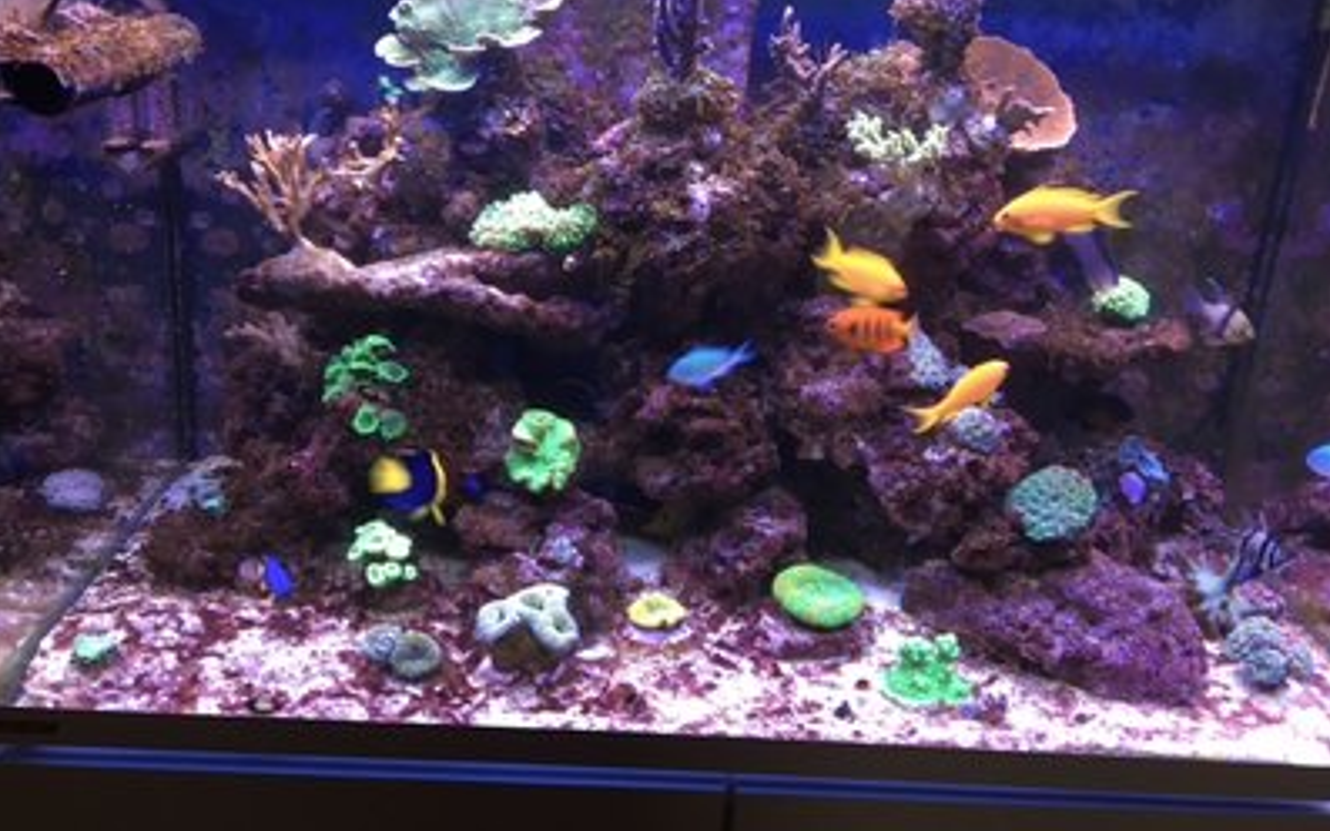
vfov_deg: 40.4
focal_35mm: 31
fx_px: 1123
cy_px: 332
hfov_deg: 61.2
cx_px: 663
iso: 64
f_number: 2.2
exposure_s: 1/33
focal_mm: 4.15
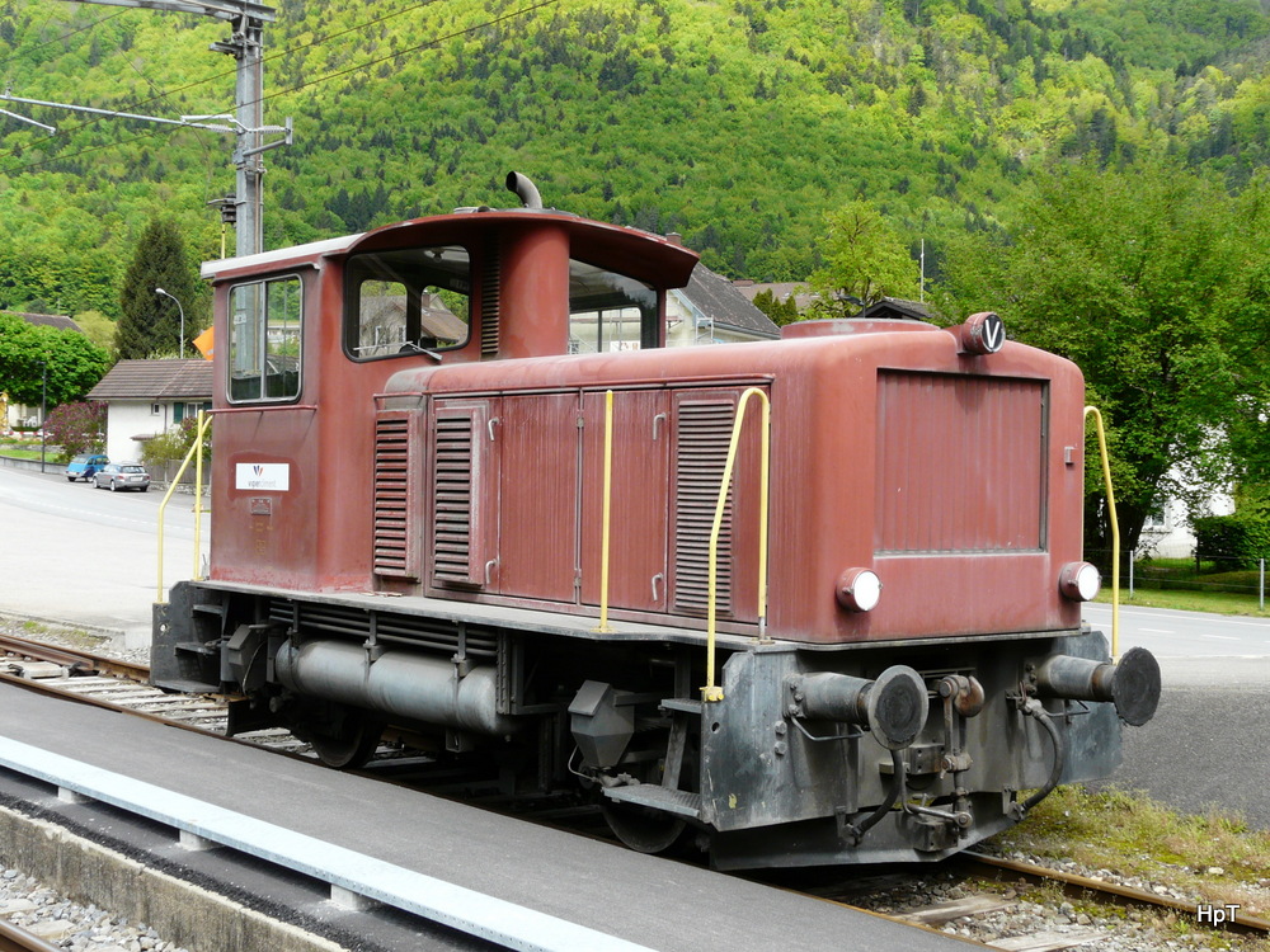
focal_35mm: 48
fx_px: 1761
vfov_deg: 30.3
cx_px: 635
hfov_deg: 39.7
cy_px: 476
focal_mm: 7.9
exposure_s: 1/250
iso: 100
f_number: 5
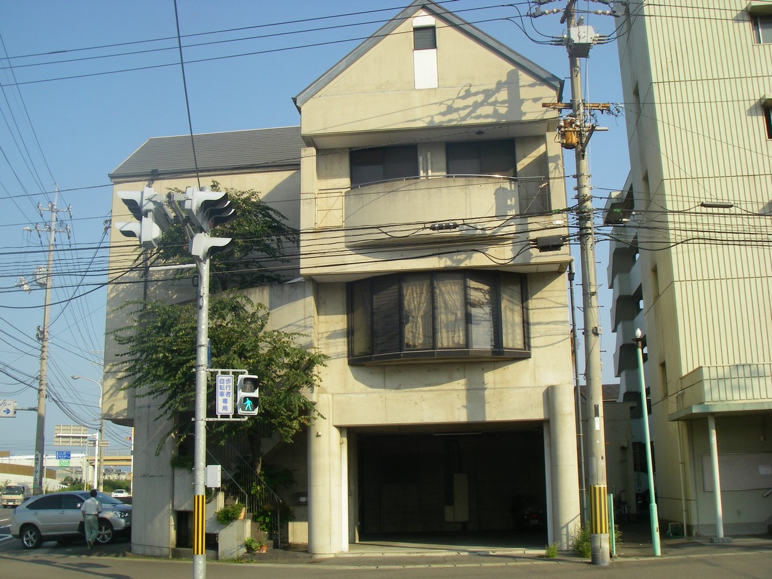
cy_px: 290
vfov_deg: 37.7
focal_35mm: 38
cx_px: 386
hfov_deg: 49.0
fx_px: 848
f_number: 6.6
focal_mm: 6.3
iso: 64
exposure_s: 1/160
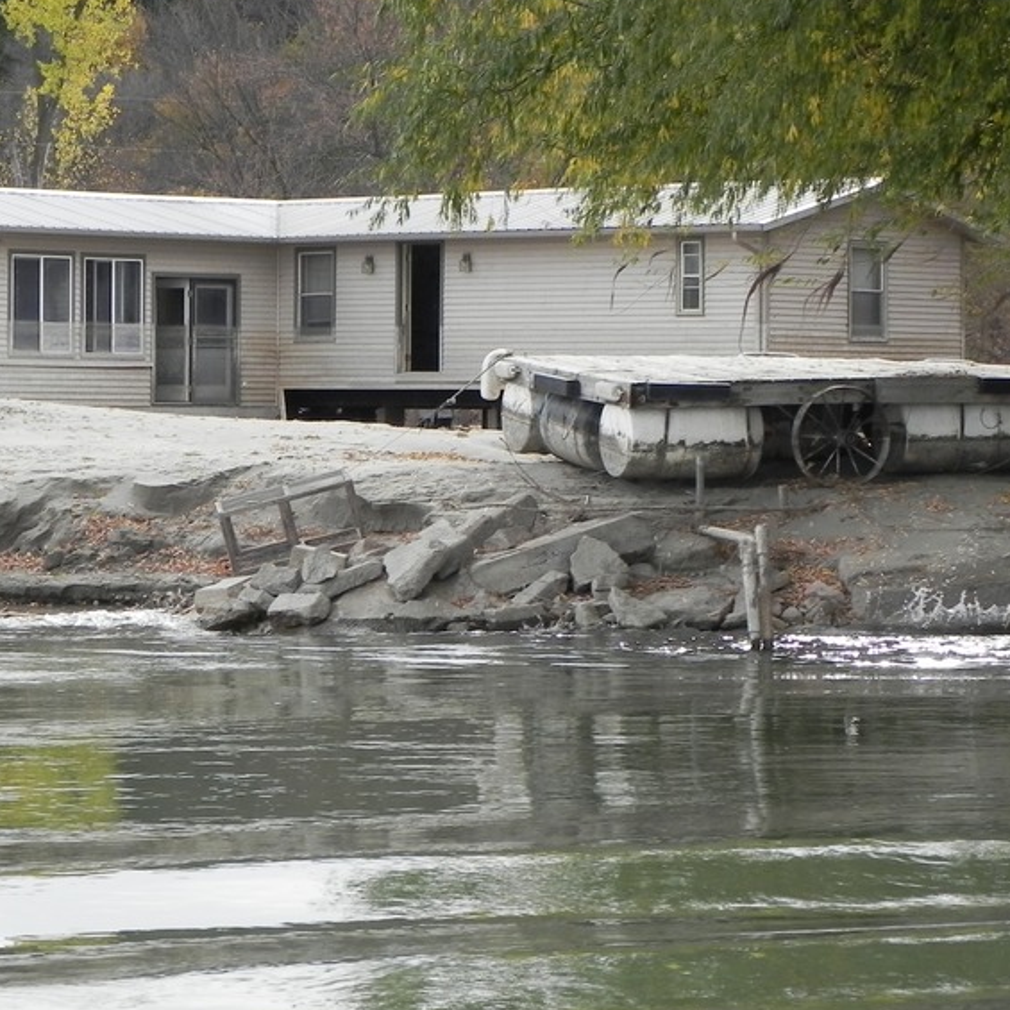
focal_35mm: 133
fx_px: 4390
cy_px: 443
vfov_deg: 13.1
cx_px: 458
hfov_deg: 13.1
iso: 160
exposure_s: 1/222
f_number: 5
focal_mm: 15.1
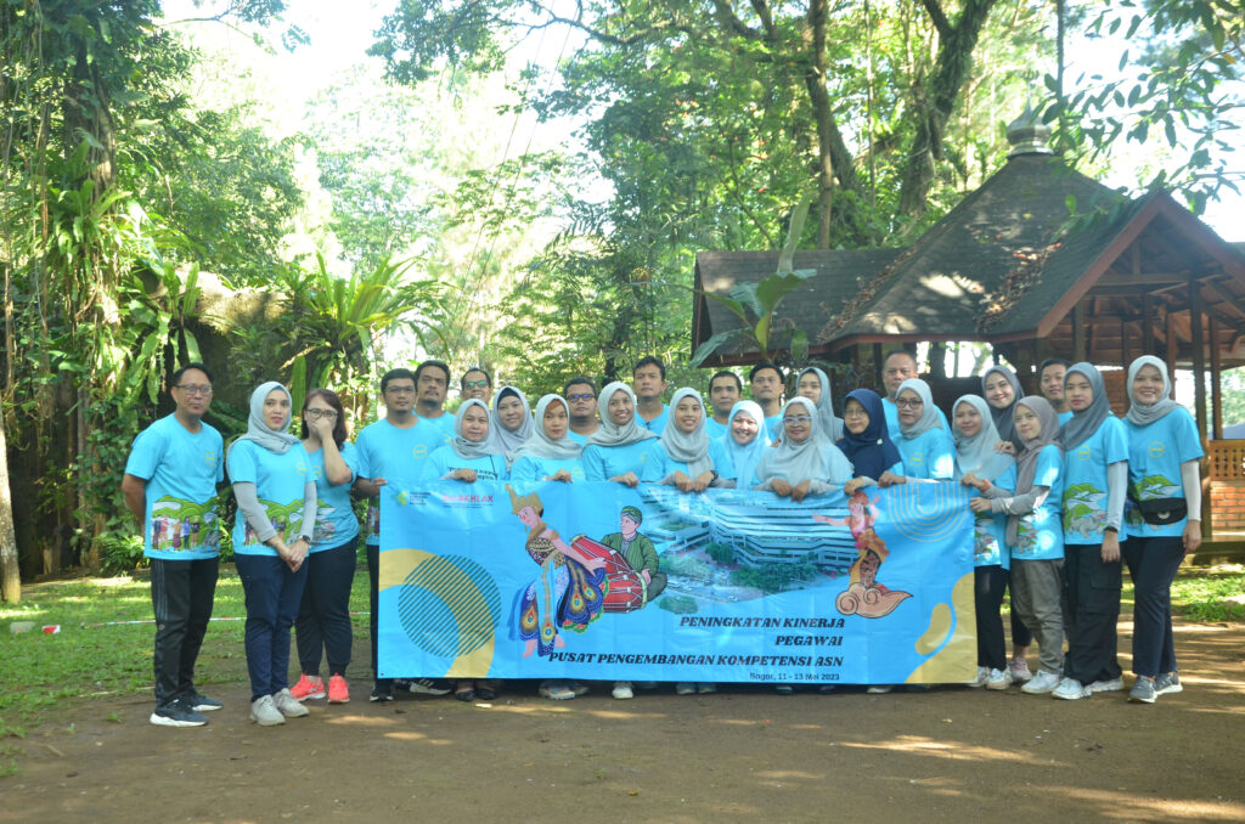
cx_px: 622
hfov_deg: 46.5
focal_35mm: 42
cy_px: 412
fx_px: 1449
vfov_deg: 31.7
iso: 800
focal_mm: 28
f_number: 5.6
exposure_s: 1/100
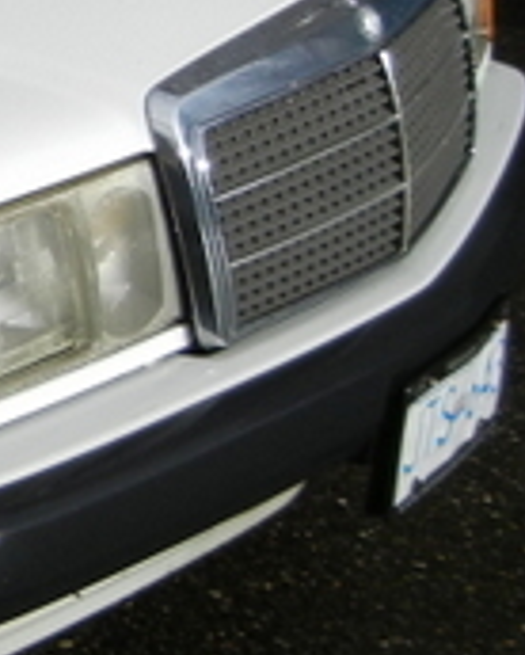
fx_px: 2637
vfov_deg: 14.1
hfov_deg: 9.5
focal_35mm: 136
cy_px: 194
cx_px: -921
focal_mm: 5.4
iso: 160
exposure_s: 1/443
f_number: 7
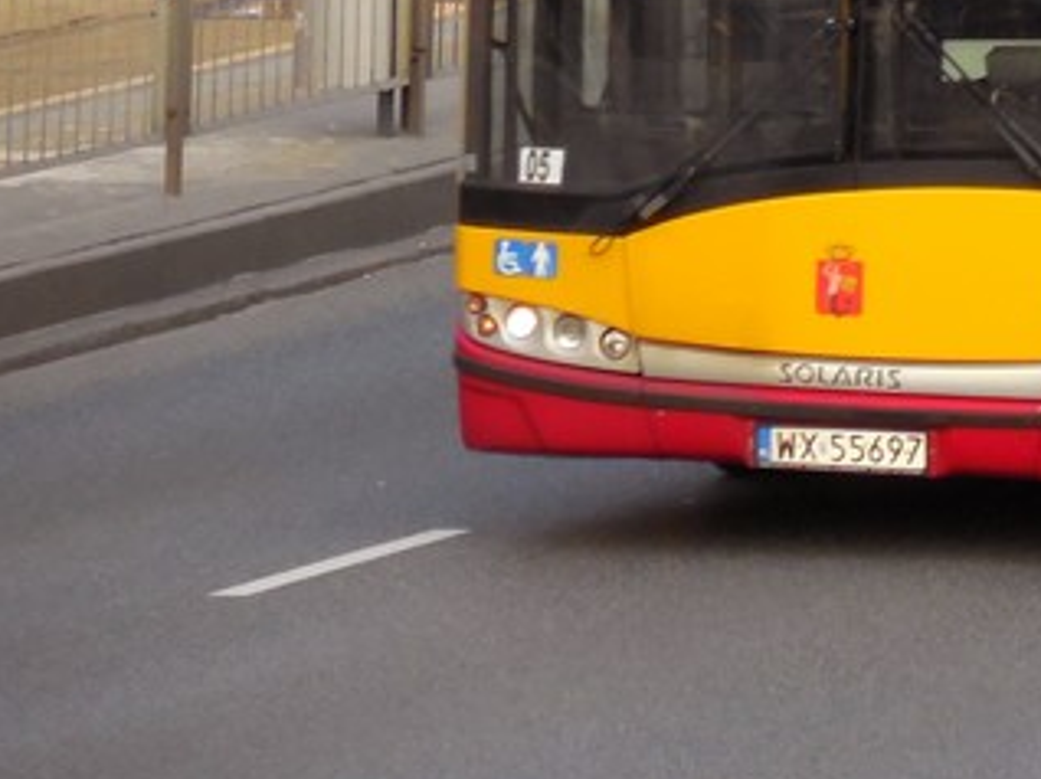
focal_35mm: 771
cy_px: -160
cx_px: 1224
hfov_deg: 2.6
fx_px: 23169
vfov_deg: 1.9
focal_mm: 55.1
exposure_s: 1/250
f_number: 5.5
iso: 400
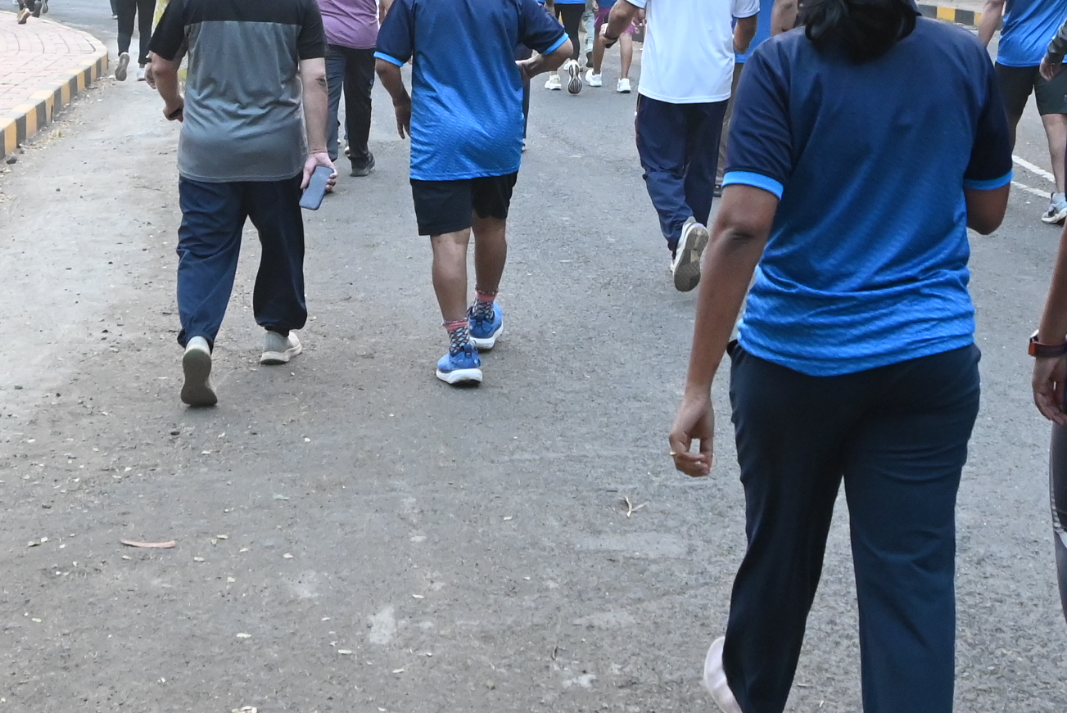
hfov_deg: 32.7
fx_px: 1809
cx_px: 400
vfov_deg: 22.0
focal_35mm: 61
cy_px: 131
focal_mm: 18
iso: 4000
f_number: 5
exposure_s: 1/320
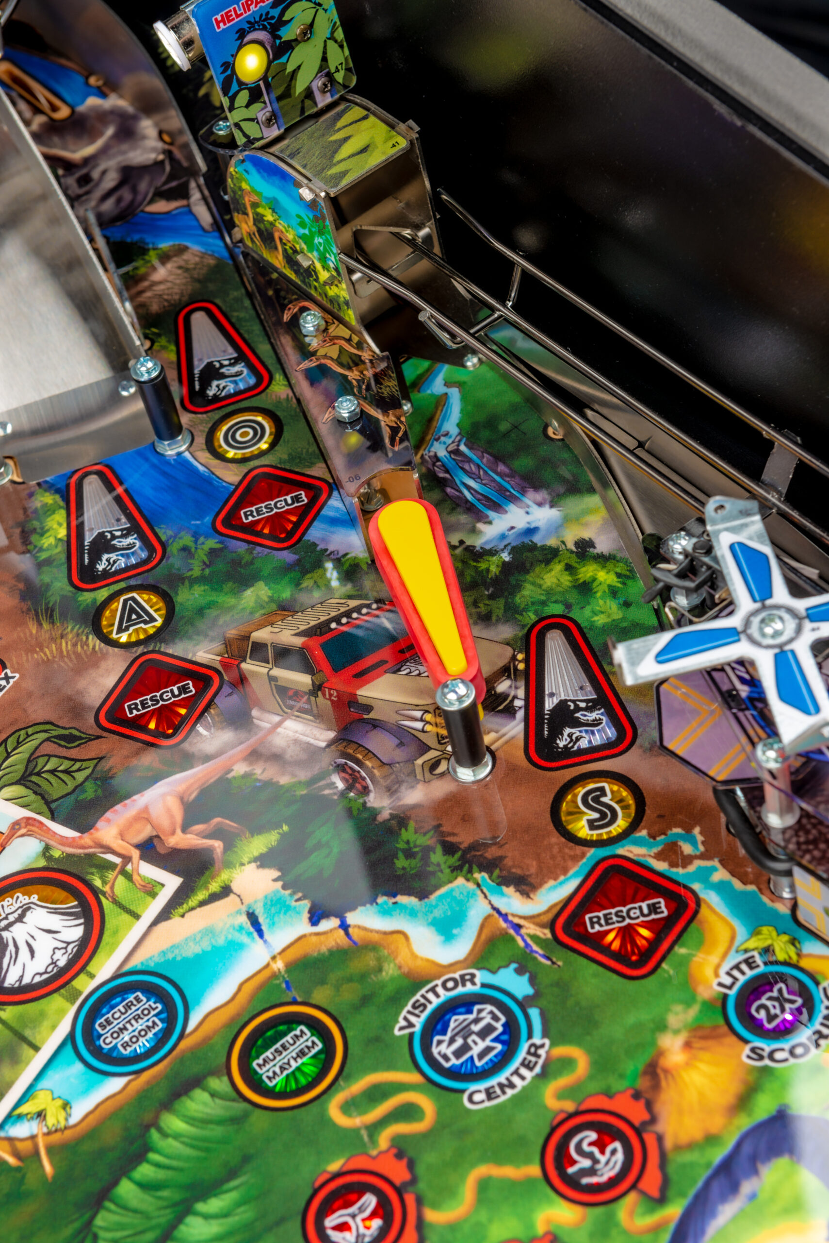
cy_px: 622
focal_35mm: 70
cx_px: 414
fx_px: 2415
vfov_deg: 28.8
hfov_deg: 19.5
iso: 100
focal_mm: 70
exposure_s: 1/100
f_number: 10
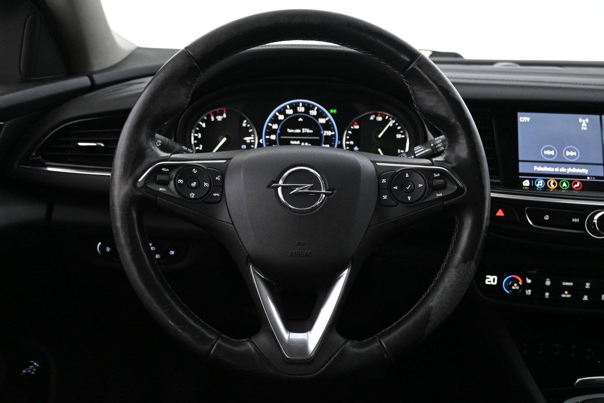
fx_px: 554
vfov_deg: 40.0
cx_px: 302
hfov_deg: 57.2
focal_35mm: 33
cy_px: 202
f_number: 4
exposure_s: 1/40
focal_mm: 22
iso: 4500
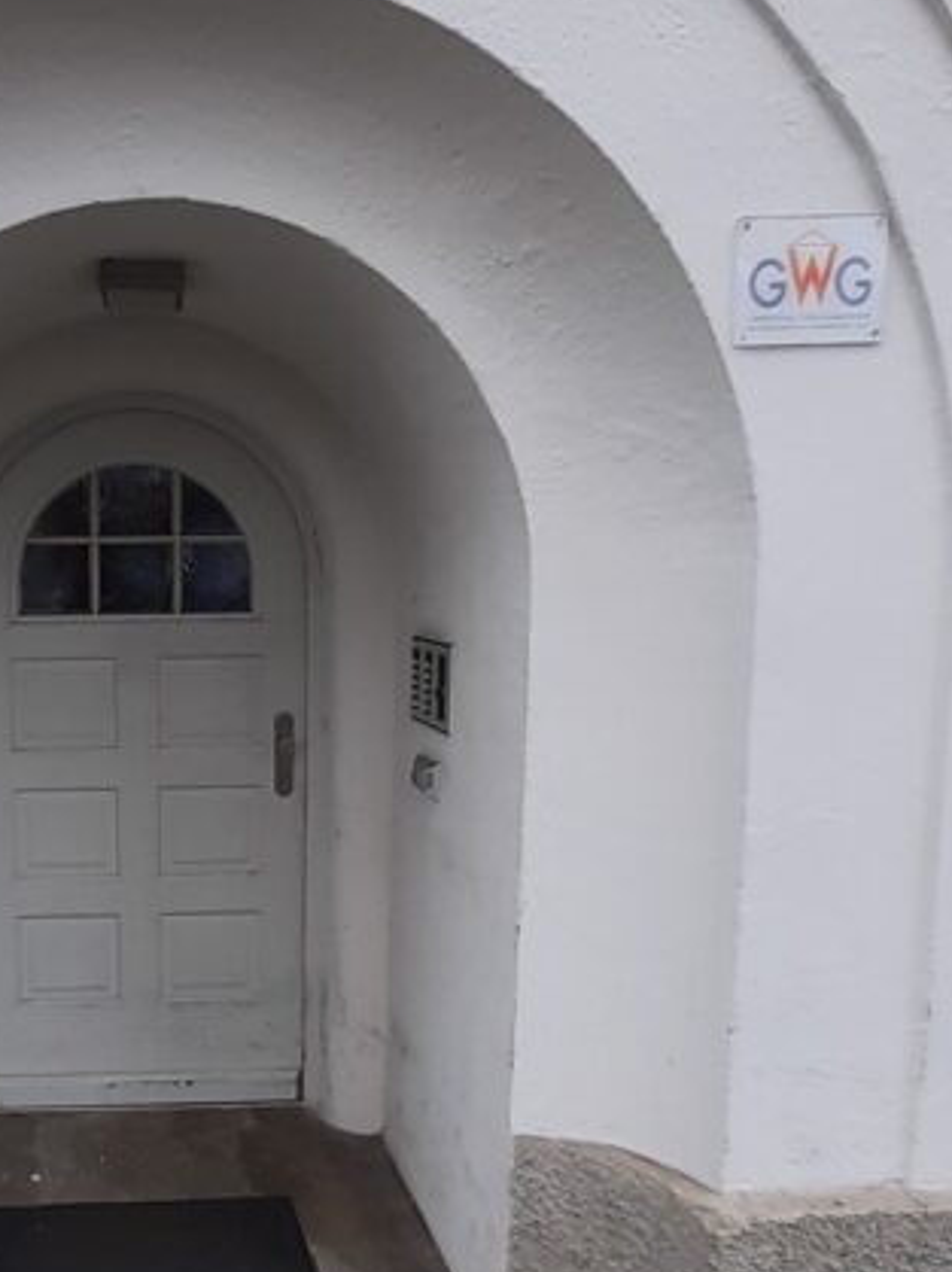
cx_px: 129
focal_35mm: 28
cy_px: 639
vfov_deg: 63.5
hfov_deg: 45.8
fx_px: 1028
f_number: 2.2
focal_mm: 1.13
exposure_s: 1/179
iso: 40
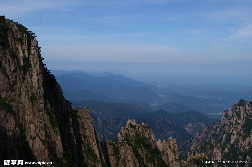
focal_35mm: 39
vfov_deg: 34.2
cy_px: 84
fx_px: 273
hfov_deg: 49.6
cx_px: 126
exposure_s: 1/250
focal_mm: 26
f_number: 11
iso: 100
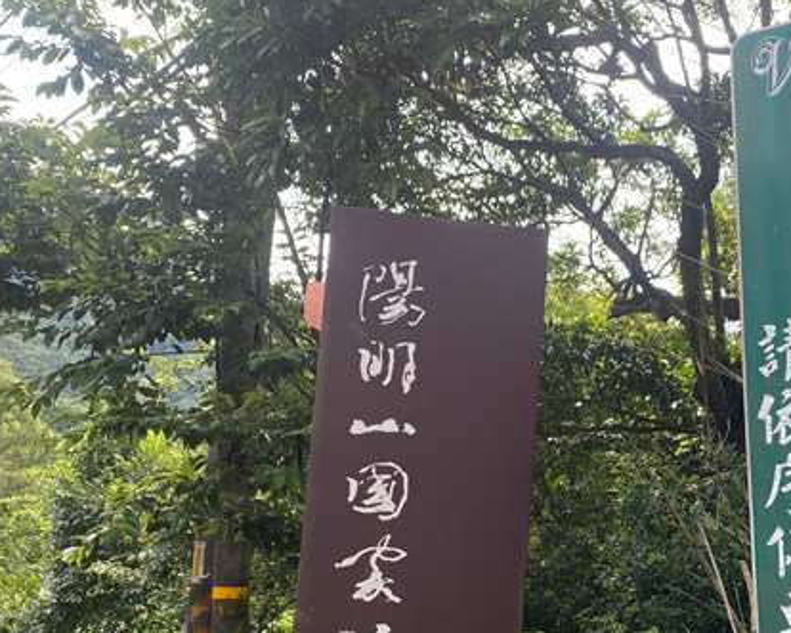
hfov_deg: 37.3
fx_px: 1147
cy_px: 507
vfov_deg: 30.1
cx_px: 575
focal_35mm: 49
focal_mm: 4.25
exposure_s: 1/263
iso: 32
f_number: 1.8
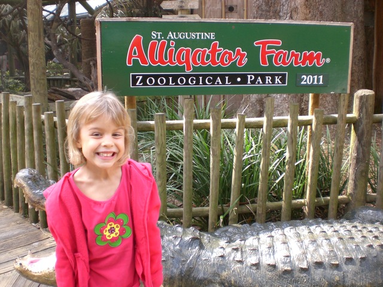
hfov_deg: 49.0
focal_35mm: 38
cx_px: 192
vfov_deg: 37.7
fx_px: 420
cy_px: 144
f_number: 3.1
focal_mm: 6.3
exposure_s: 1/200
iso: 100
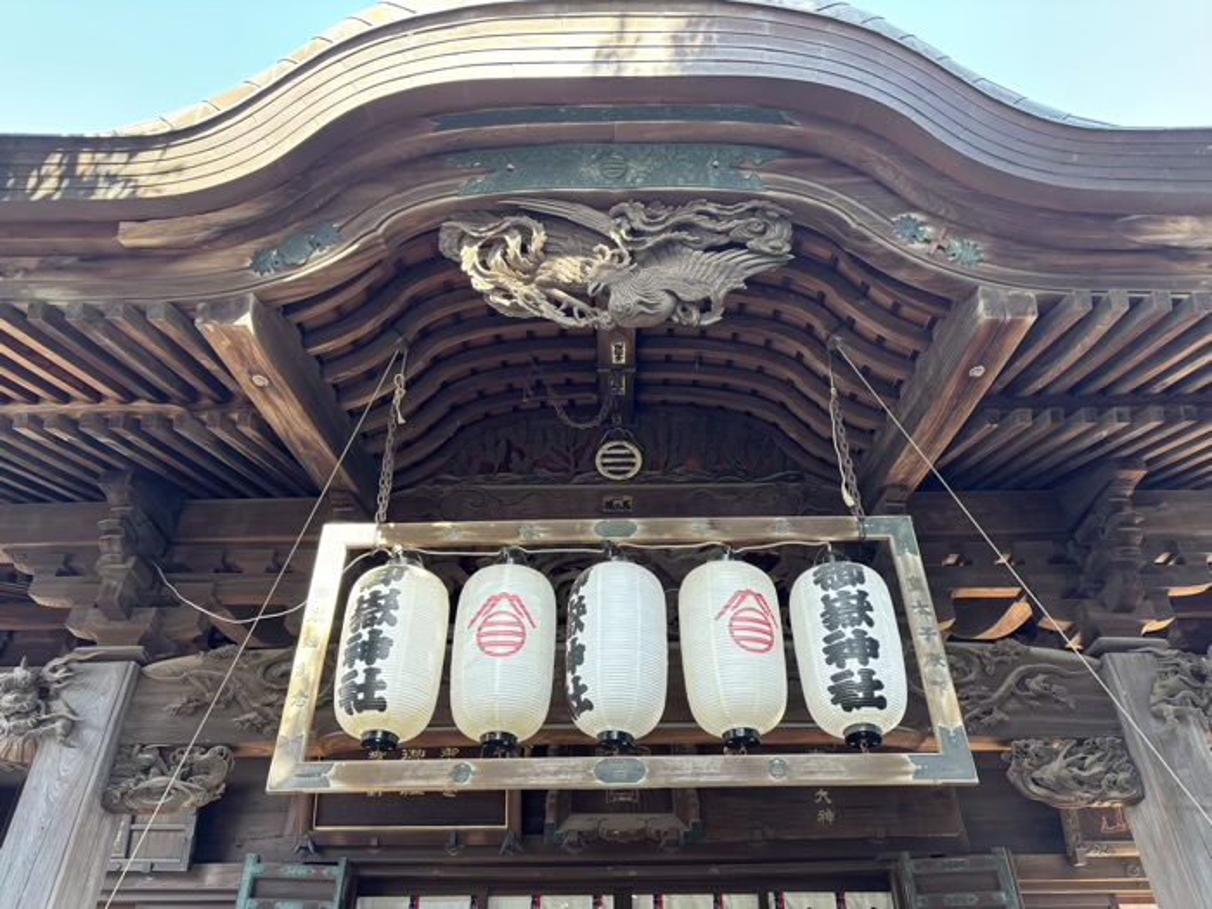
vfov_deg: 53.1
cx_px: 606
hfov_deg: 67.3
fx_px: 910
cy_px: 454
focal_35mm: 26
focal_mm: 5.96
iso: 125
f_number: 1.6
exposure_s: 1/121
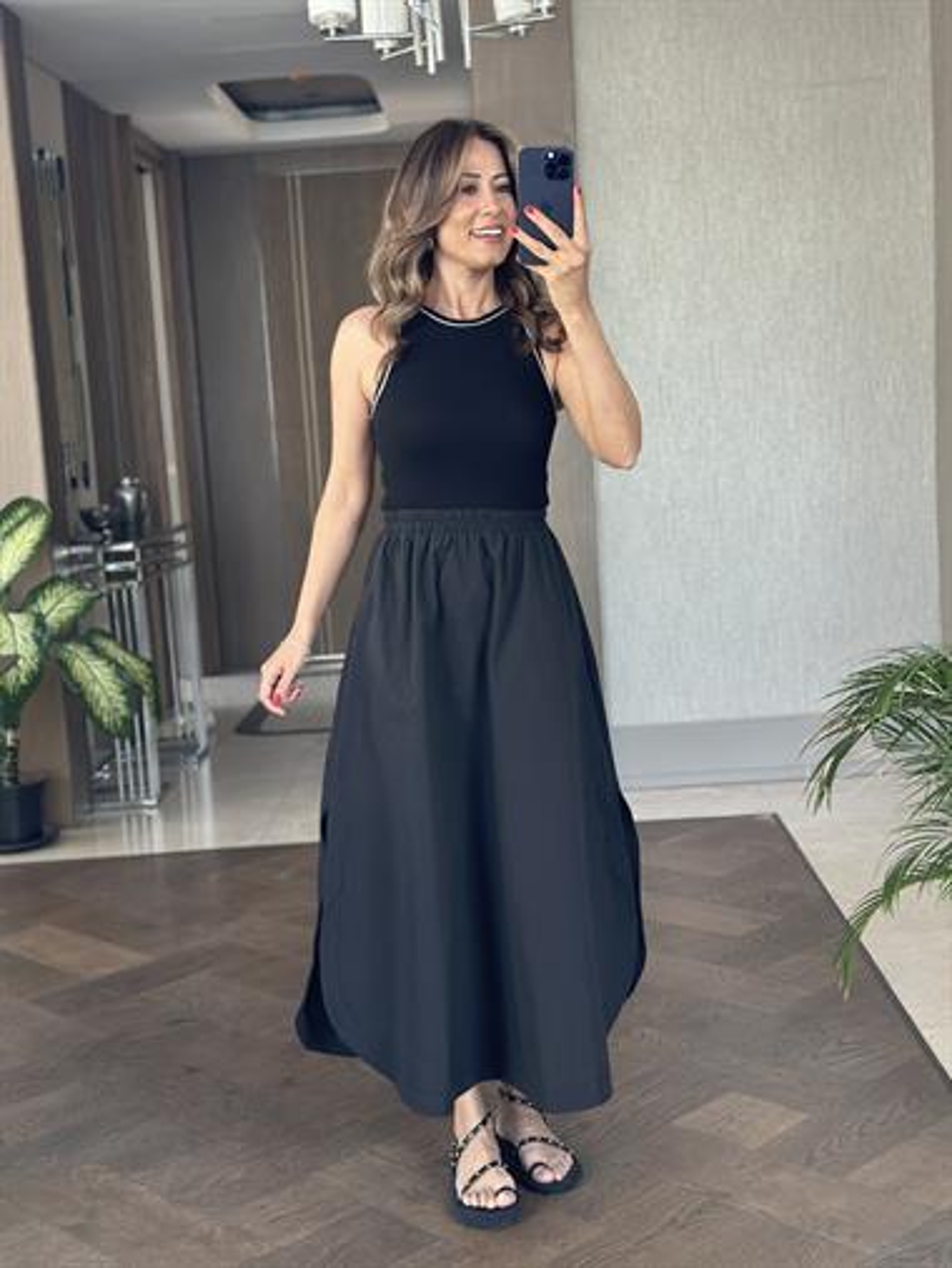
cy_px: 634
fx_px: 1759
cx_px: 476
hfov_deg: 30.3
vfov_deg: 39.6
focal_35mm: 48
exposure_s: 1/60
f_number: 1.78
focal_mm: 6.86
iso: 125
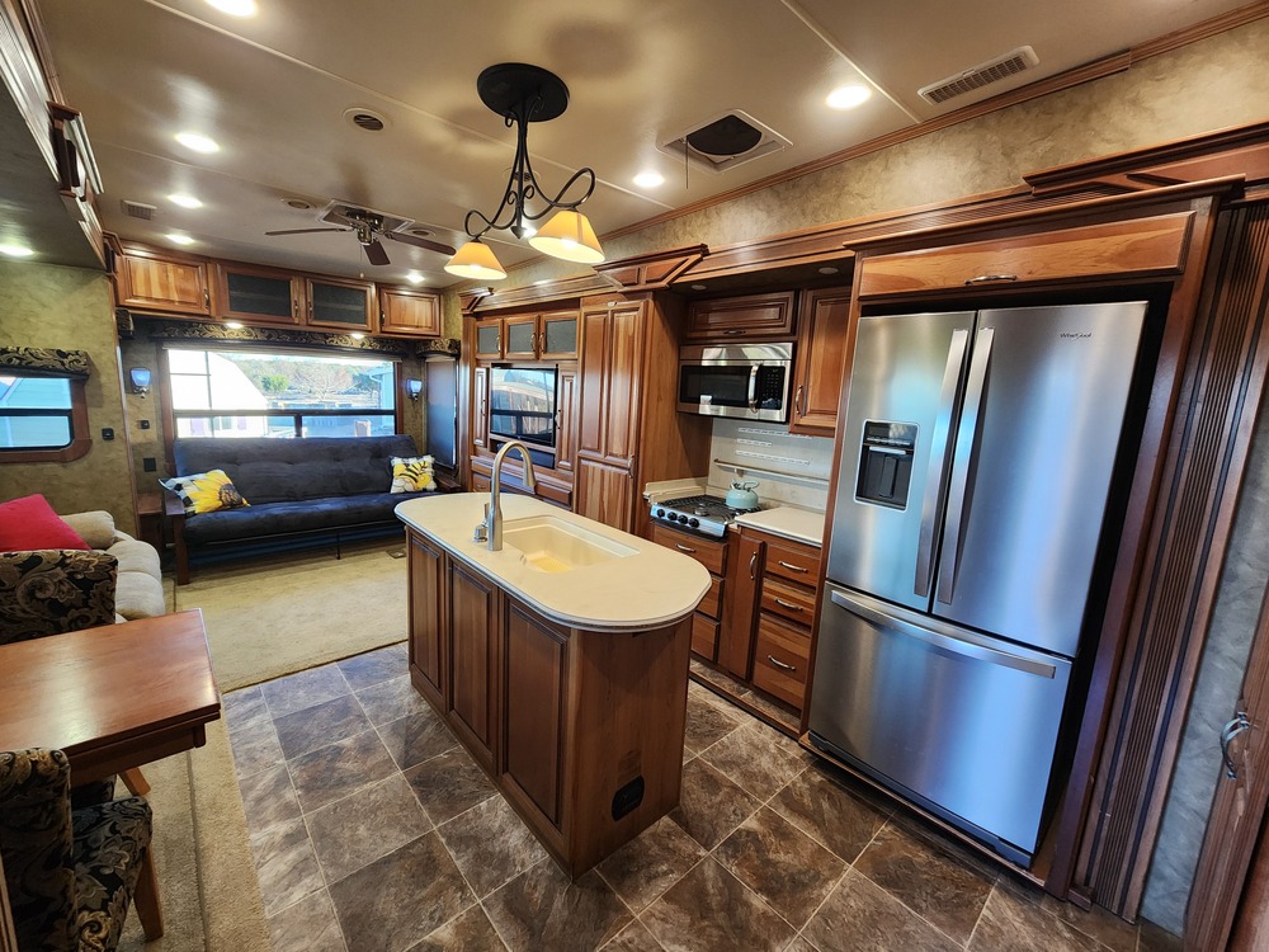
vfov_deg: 89.9
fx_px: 477
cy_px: 476
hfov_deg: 106.2
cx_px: 634
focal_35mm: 13
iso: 320
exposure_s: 1/30
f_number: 2.2
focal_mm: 2.2
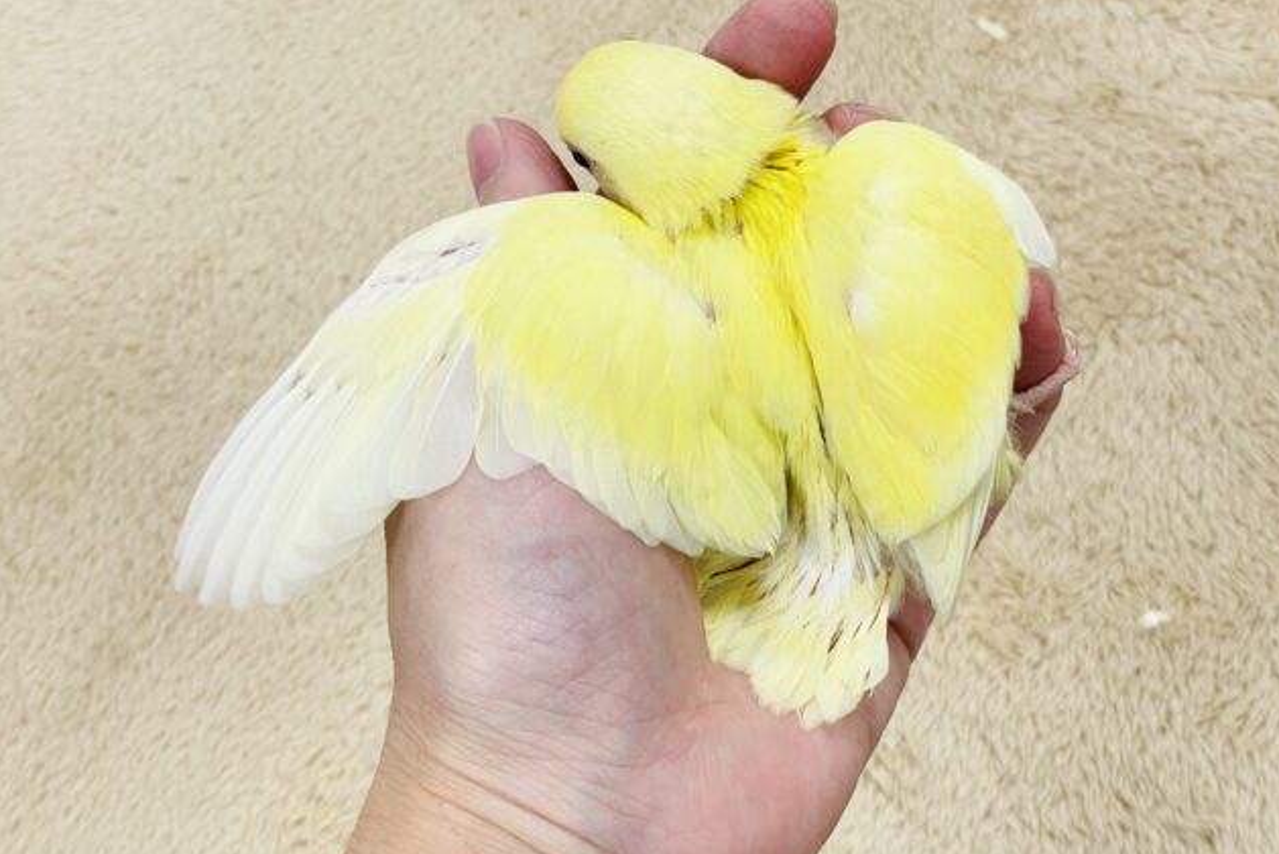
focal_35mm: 55
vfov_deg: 24.6
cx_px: 647
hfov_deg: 36.2
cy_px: 451
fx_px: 1955
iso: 64
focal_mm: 6
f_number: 2
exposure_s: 1/116
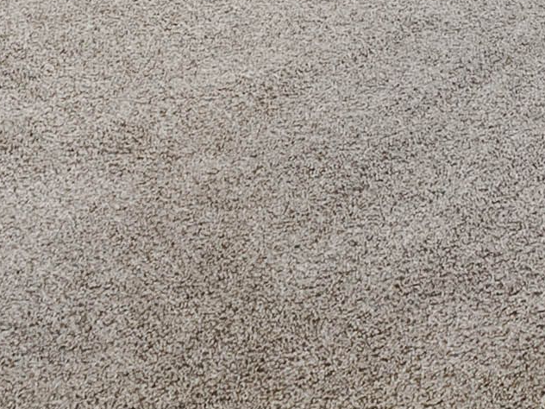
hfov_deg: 13.6
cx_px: 1026
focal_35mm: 127
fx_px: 2000
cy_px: -1062
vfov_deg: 8.4
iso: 100
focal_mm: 10
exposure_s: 1.6
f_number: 8
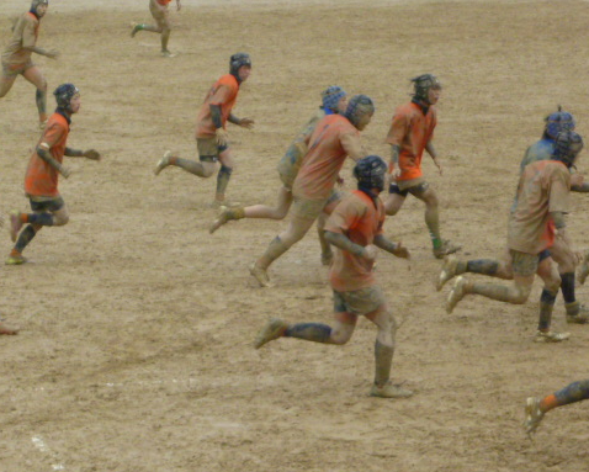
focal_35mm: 226
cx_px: 261
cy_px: 253
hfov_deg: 8.5
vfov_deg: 6.9
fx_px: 3942
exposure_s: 1/500
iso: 320
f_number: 5.9
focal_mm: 22.5
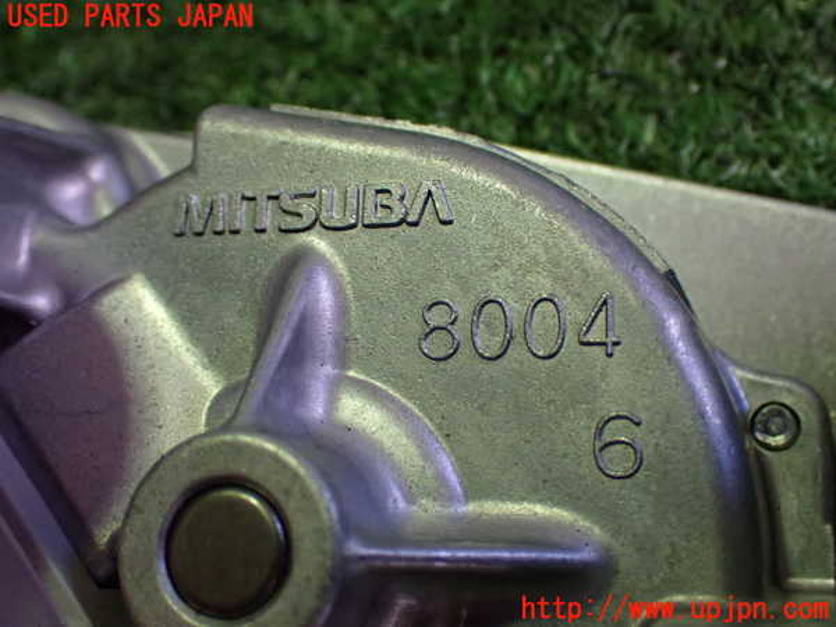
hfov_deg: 38.2
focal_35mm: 50
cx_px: 418
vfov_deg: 29.1
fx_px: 1208
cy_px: 314
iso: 800
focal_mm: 9.01
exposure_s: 1/100
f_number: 3.2
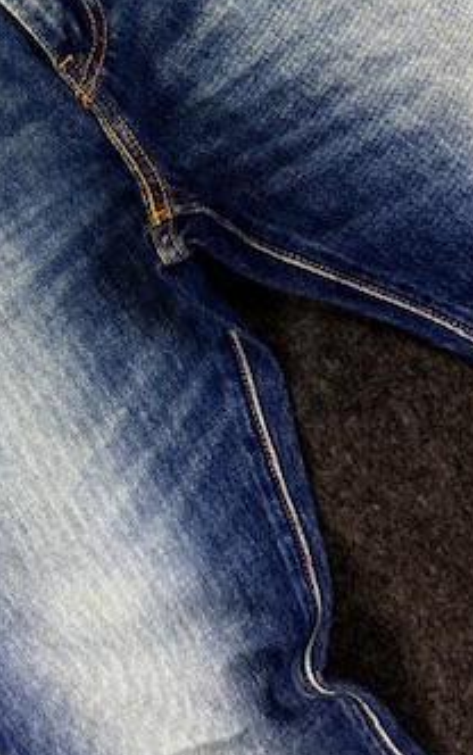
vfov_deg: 39.5
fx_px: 1009
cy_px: 155
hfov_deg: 25.4
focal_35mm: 49
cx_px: 32
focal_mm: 6.76
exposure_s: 1/100
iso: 125
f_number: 1.78
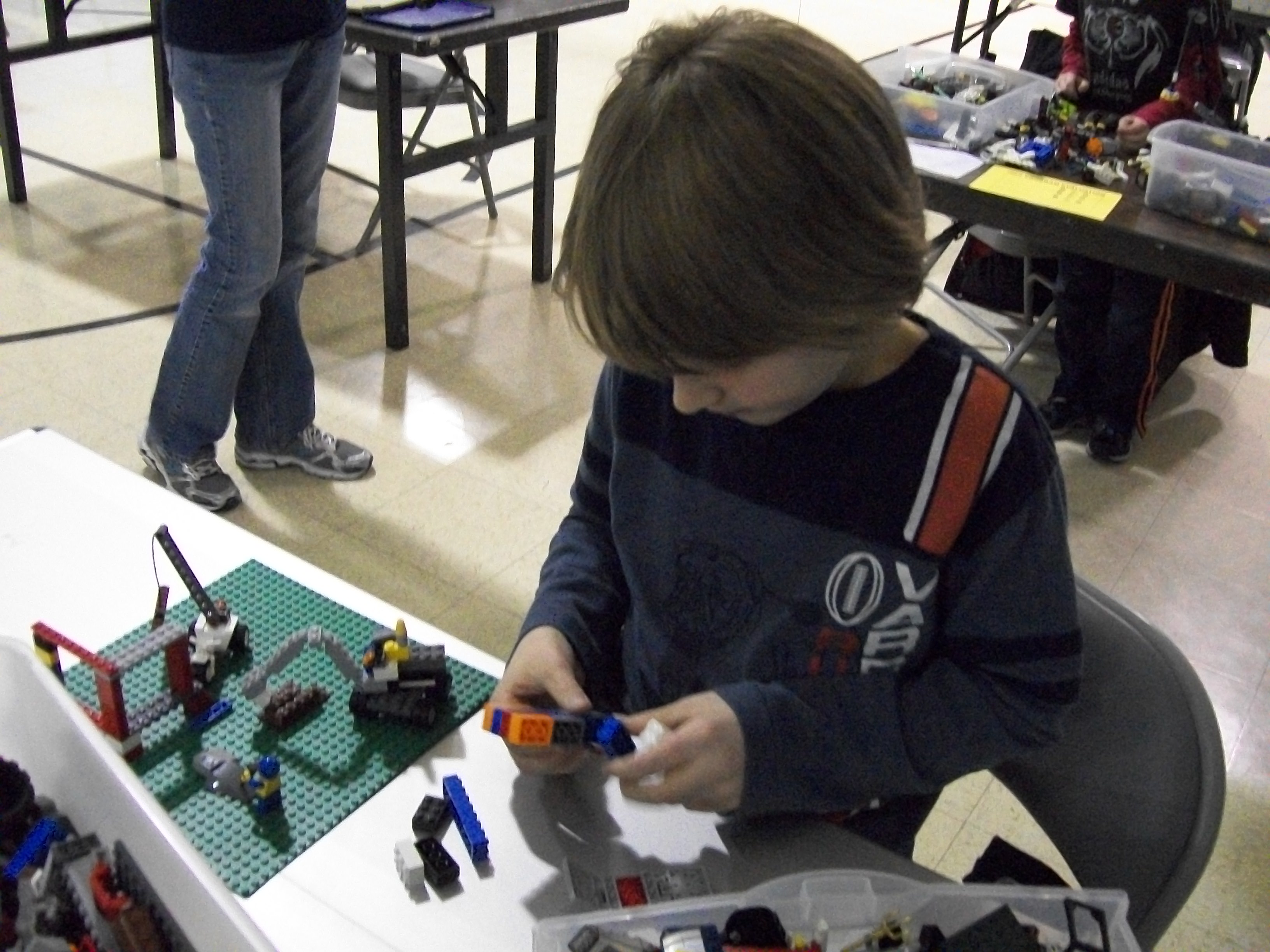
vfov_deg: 39.7
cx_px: 635
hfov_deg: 51.4
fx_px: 1321
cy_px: 476
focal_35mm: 36
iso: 640
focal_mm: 6
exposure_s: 1/30
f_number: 2.7
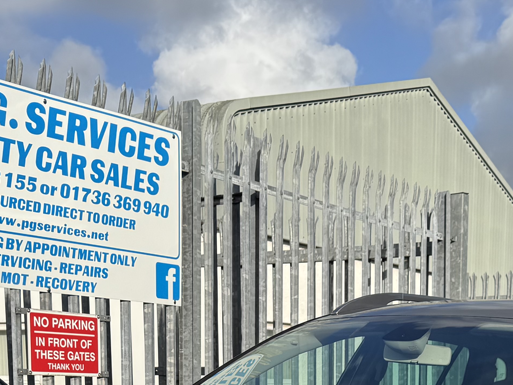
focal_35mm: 72
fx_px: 1067
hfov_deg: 26.9
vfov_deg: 18.7
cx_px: 319
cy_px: 525
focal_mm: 6.76
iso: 80
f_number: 1.78
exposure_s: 1/4310
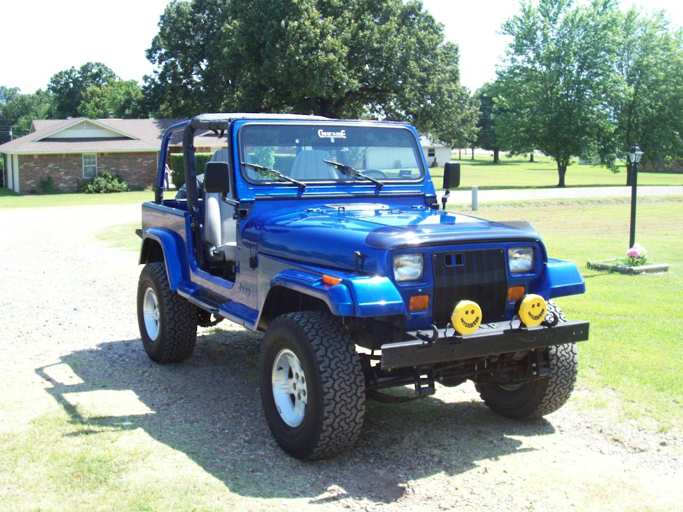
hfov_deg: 44.8
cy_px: 256
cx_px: 342
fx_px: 829
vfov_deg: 34.3
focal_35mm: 42
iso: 80
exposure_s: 1/361
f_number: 2.9
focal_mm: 7
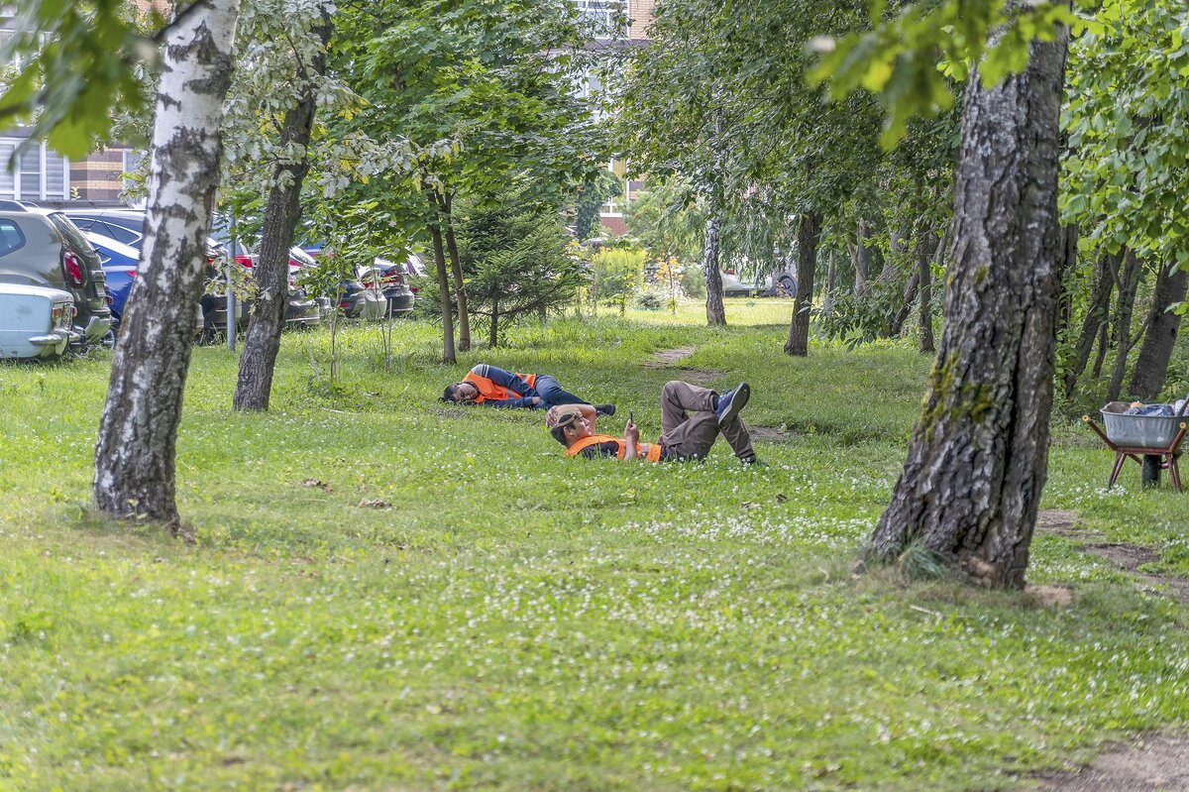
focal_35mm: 122
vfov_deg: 11.2
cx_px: 594
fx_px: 4028
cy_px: 396
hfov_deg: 16.8
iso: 400
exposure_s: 1/250
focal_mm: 122
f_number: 5.6
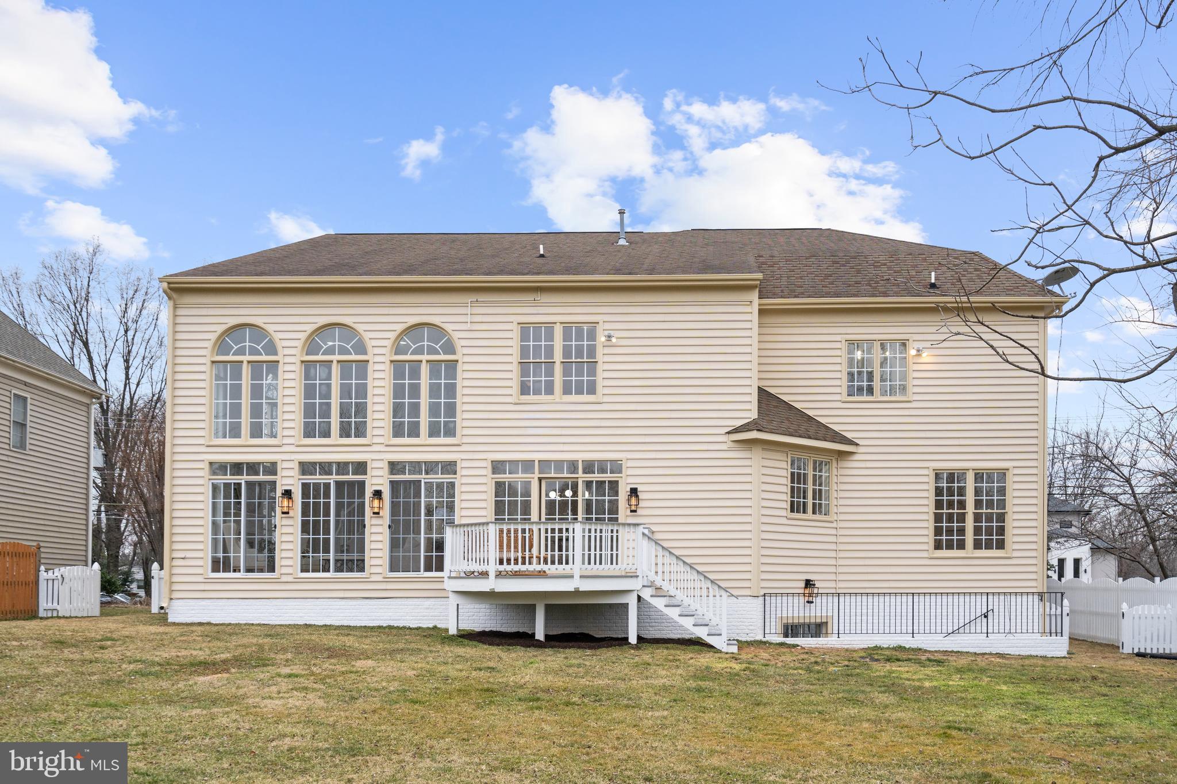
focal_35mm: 33
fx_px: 1079
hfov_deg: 57.2
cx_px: 588
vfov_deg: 40.0
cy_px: 392
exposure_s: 1/250
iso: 320
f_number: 8
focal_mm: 33
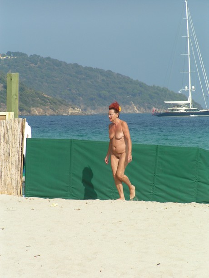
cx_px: 104
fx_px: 1988
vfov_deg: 8.0
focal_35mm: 247
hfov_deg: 6.0
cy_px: 139
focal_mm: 37.8
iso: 50
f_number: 5.6
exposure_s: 1/500
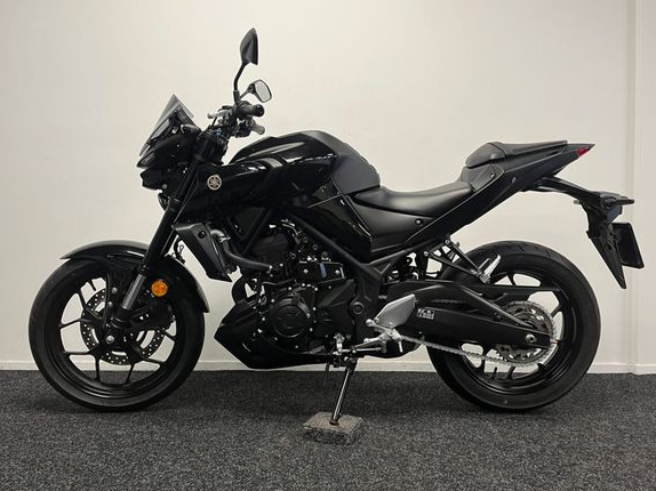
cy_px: 234
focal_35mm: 29
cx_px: 314
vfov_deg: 48.2
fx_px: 549
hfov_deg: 61.7
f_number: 1.6
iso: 80
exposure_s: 1/50
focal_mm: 5.1
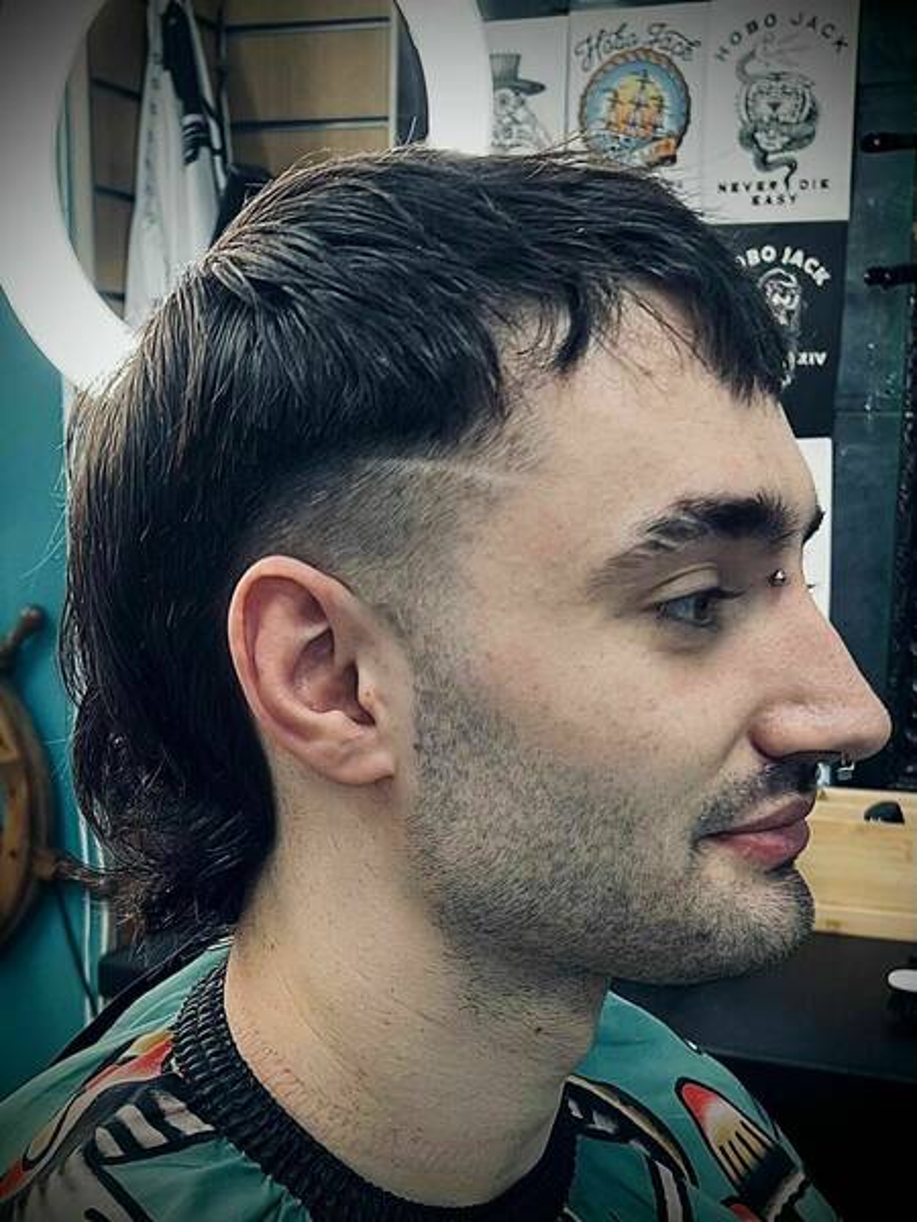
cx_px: 458
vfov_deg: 67.3
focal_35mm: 26
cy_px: 611
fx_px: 918
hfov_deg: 53.1
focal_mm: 5.7
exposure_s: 1/100
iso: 80
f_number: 1.5
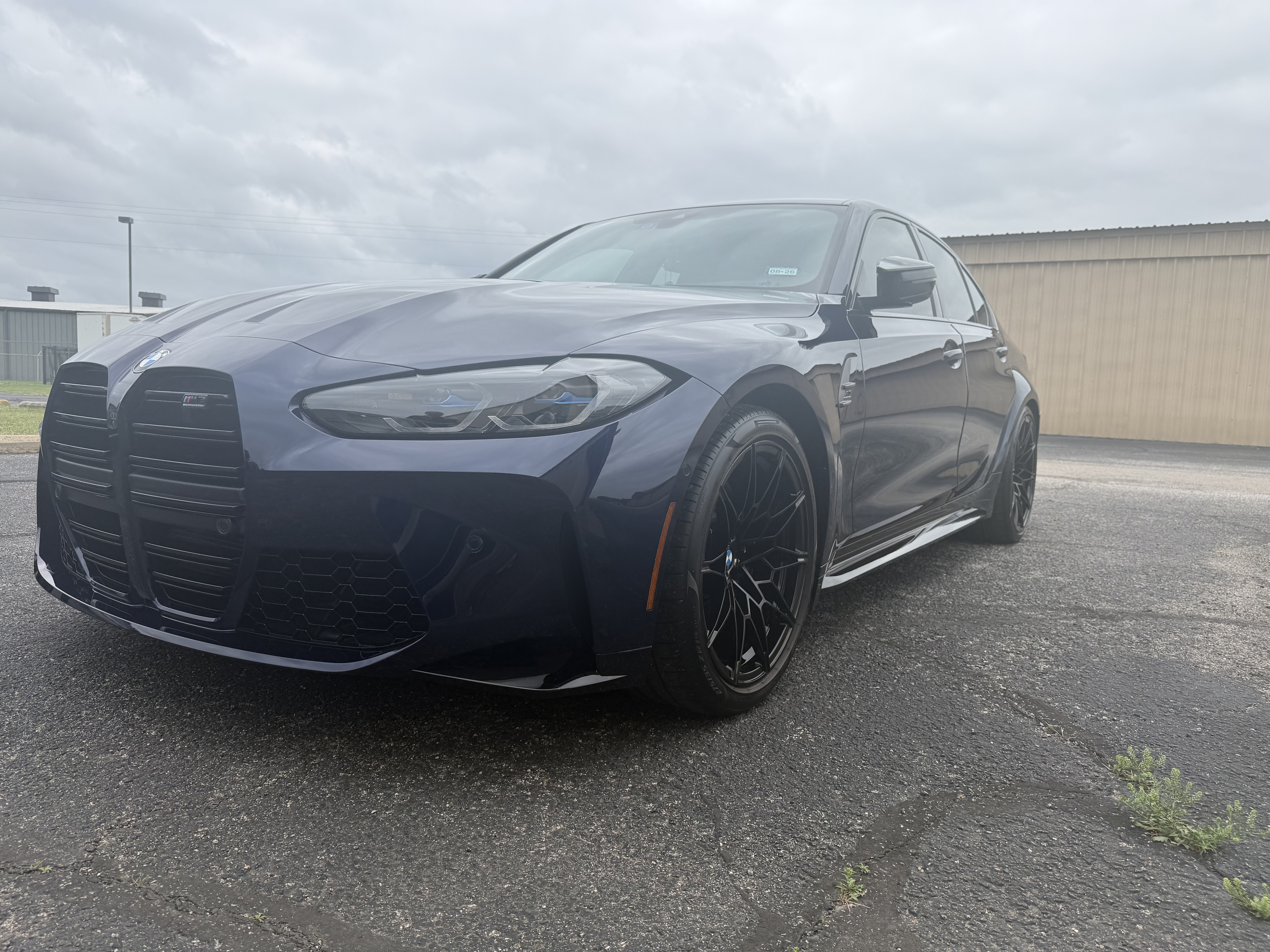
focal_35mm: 24
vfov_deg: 56.8
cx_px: 635
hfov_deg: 71.6
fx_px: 881
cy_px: 476
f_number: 1.78
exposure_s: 1/2611
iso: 80
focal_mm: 6.76
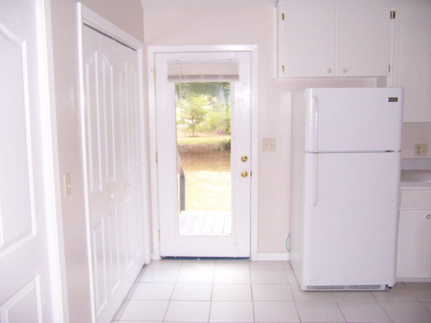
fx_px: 411
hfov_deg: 55.4
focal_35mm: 33
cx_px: 216
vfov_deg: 42.9
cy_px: 162
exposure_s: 1/125
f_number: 2.4
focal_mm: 5.5
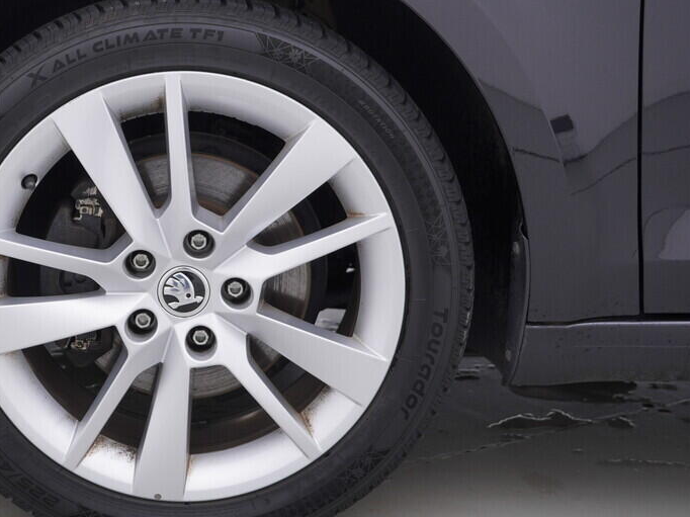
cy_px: 247
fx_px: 1036
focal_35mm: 52
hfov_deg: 36.2
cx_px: 191
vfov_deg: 28.0
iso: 125
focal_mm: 24
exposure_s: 1/60
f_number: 4
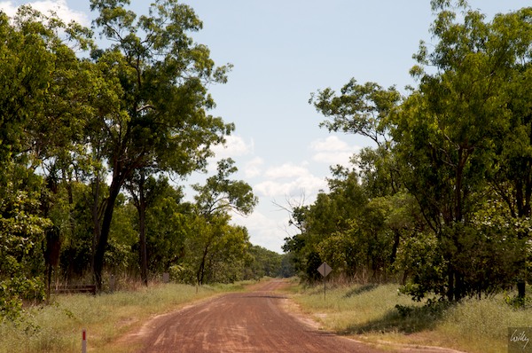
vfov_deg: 10.7
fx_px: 1881
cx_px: 266
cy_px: 176
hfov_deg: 16.1
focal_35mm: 128
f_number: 11
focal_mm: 85
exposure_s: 1/500
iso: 320
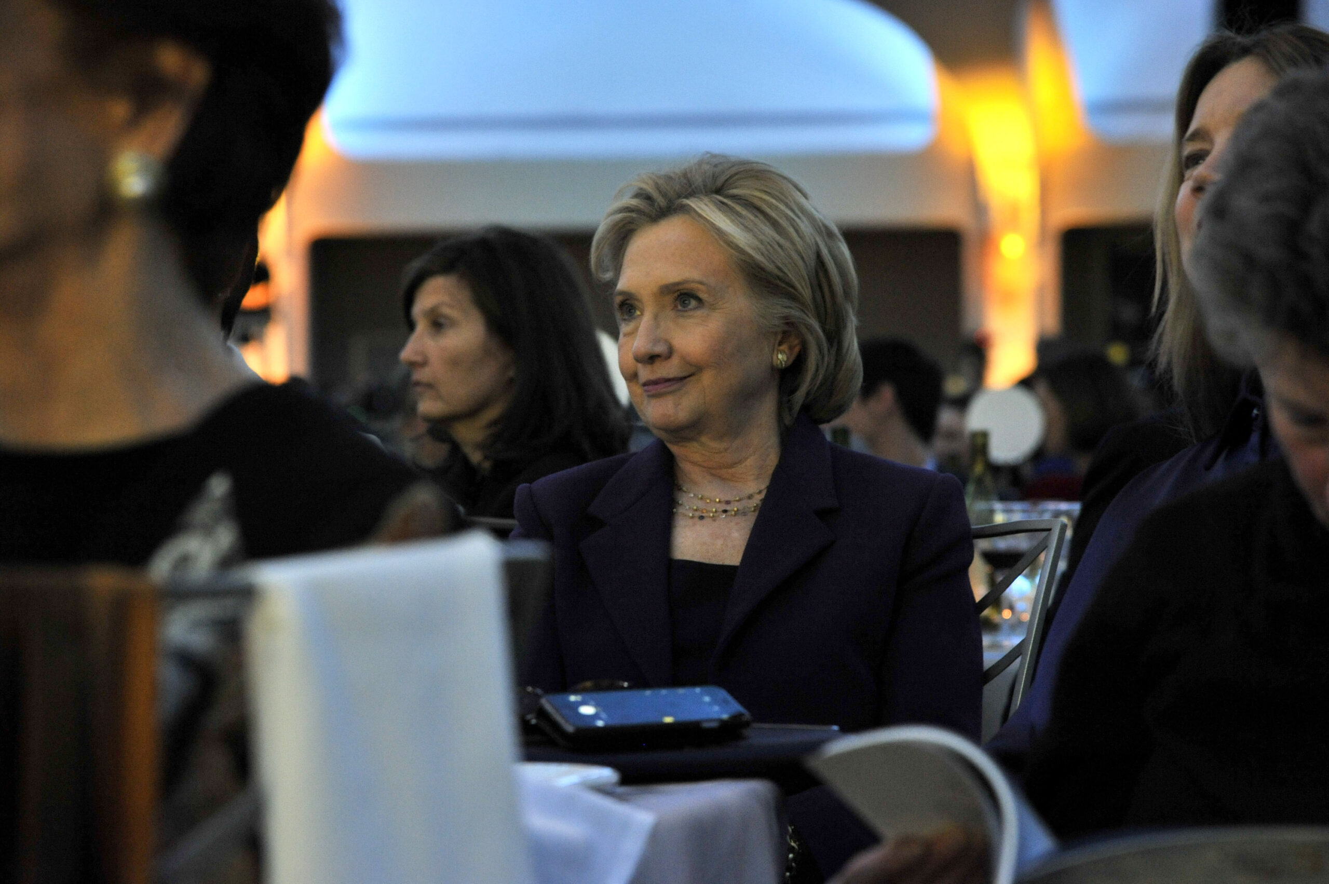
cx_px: 664
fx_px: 4427
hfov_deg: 17.1
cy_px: 442
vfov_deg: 11.4
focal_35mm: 120
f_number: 5
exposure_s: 1/60
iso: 2500
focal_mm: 120
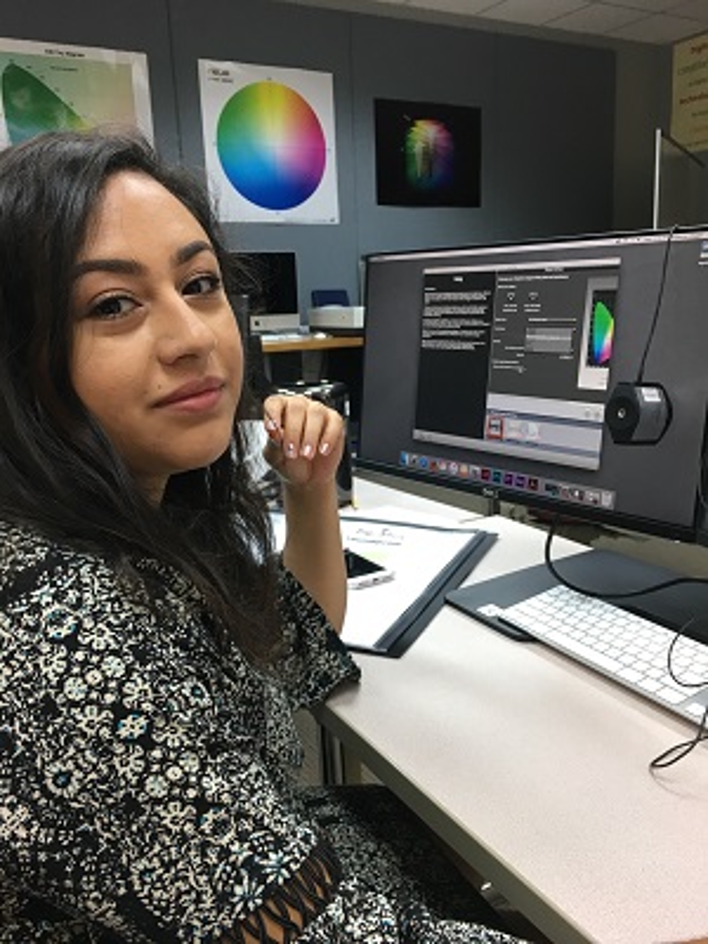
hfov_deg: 48.2
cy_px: 472
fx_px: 791
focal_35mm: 29
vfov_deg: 61.7
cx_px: 354
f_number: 2.2
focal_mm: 4.15
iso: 64
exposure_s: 1/30
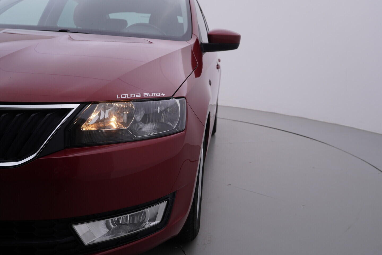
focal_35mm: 36
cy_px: 128
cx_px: 191
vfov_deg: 36.9
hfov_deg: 53.1
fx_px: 382
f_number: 4.5
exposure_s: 1/100
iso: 125
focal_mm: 24
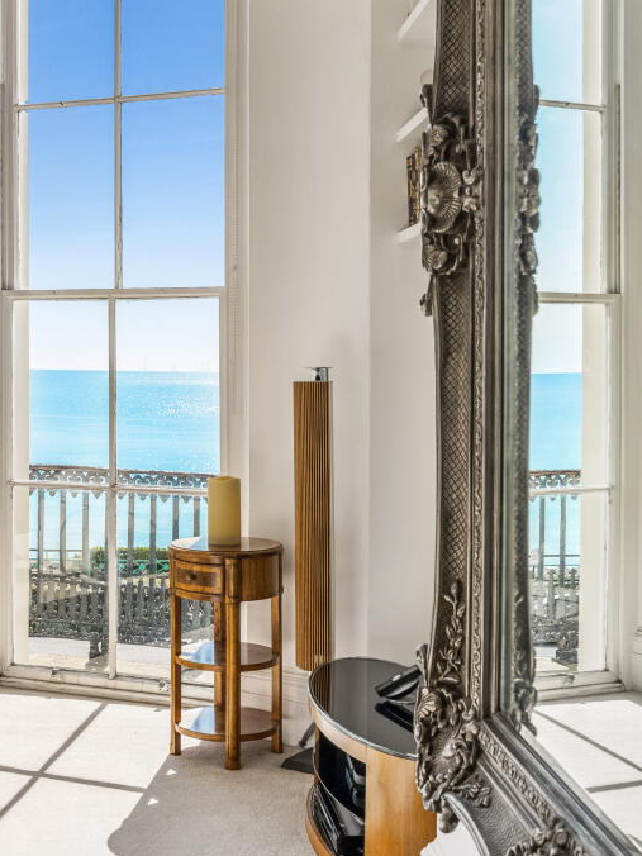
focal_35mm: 51
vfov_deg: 37.5
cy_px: 425
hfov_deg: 28.2
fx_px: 1261
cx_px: 168
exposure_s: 1/250
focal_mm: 35
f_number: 8
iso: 400
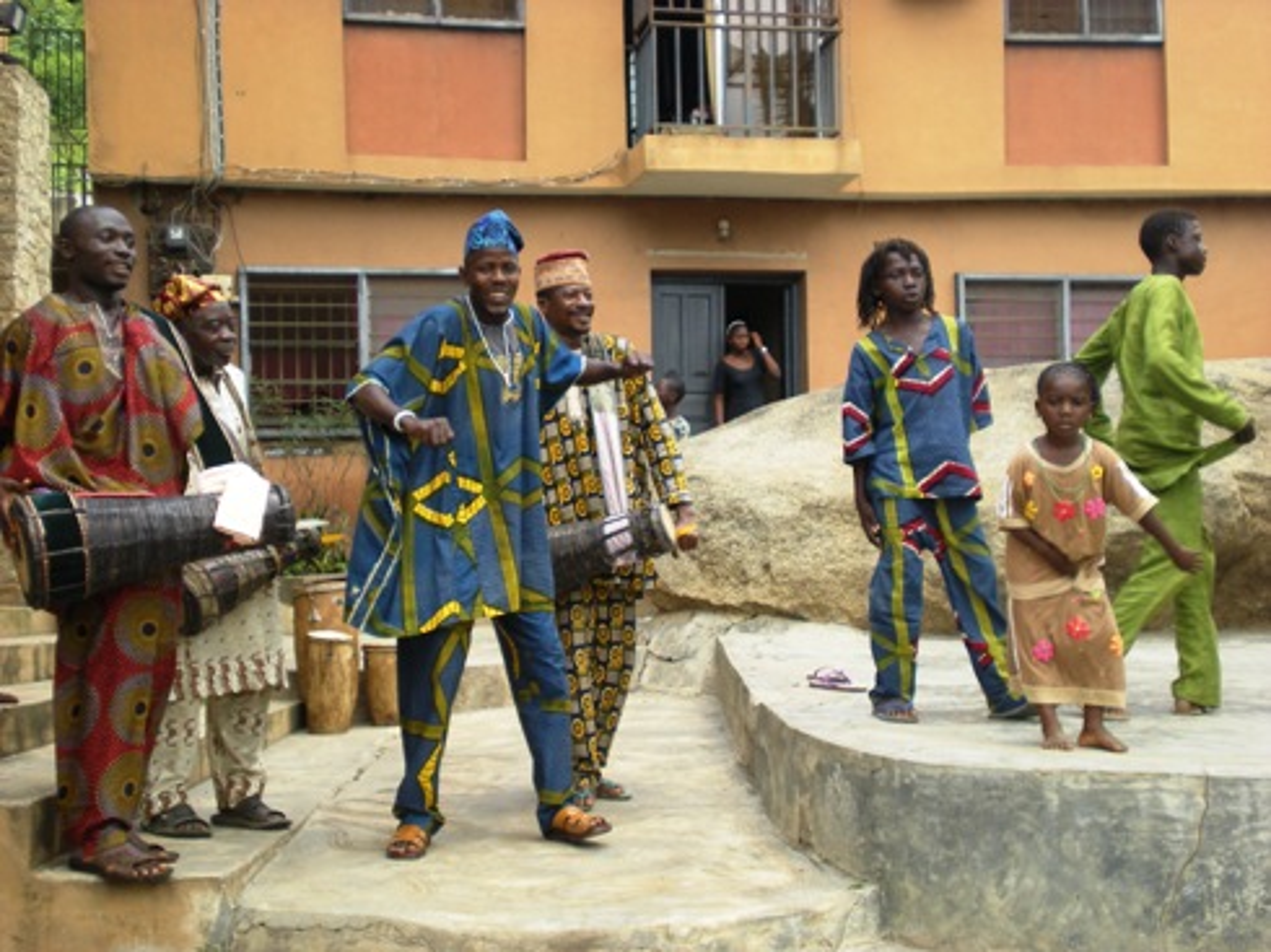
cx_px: 636
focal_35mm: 56
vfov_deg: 26.1
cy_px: 476
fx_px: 2055
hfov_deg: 34.4
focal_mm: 9.3
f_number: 3.9
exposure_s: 1/140
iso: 64
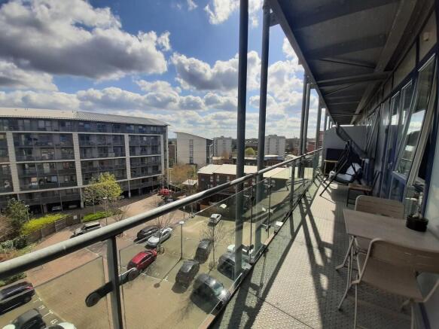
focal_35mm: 13
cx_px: 220
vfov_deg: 89.9
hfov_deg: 106.2
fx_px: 165
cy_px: 164
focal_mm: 1.42
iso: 40
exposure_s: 1/1515
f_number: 2.2
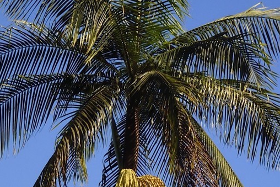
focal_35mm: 265
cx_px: -55
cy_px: 510
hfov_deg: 7.7
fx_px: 2062
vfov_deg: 5.0
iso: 200
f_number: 14
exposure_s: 1/320
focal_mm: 56
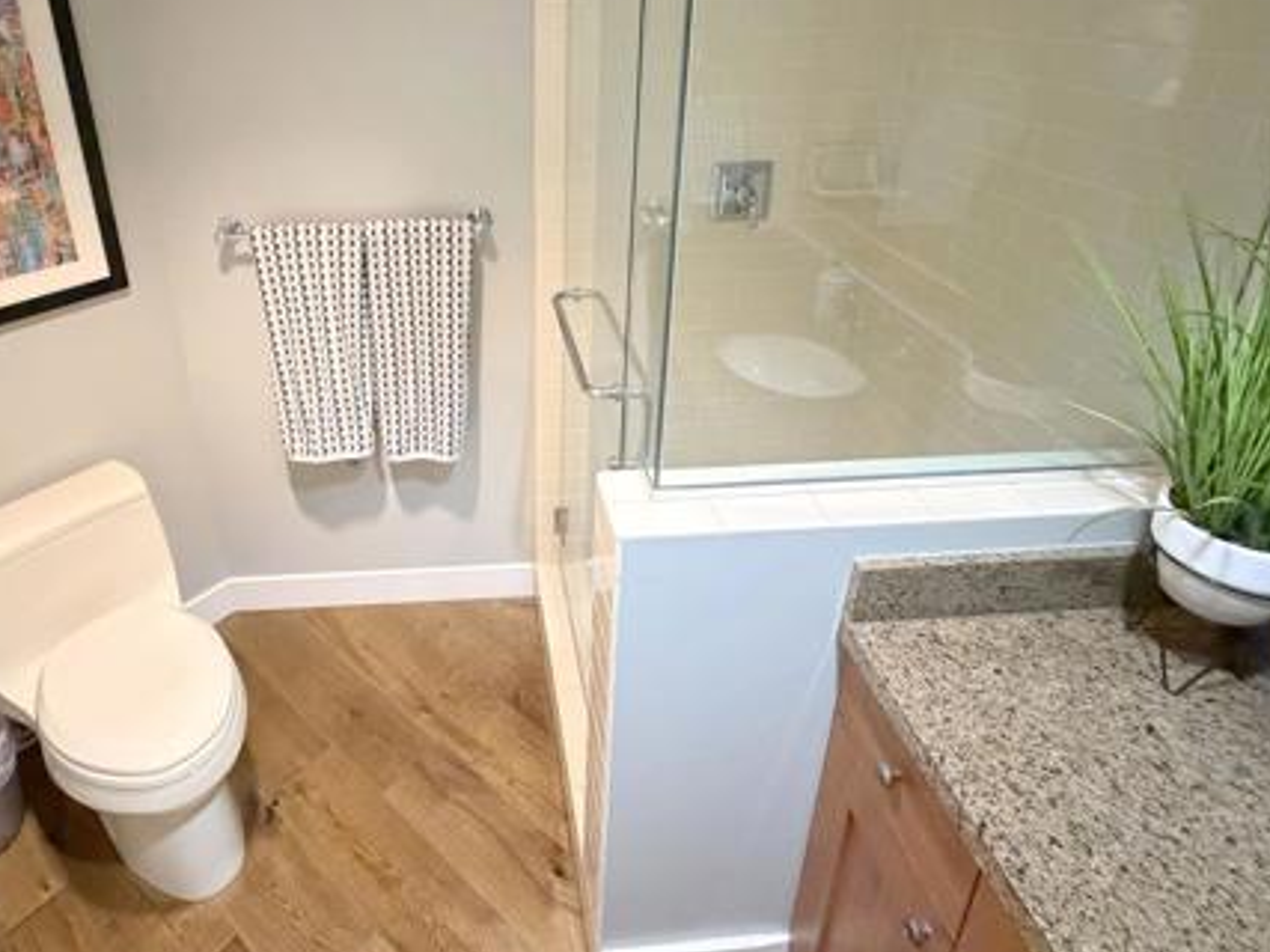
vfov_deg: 61.2
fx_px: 770
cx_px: 497
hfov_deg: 77.9
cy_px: 286
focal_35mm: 21
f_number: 2.2
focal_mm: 2.22
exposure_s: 1/60
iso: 1000
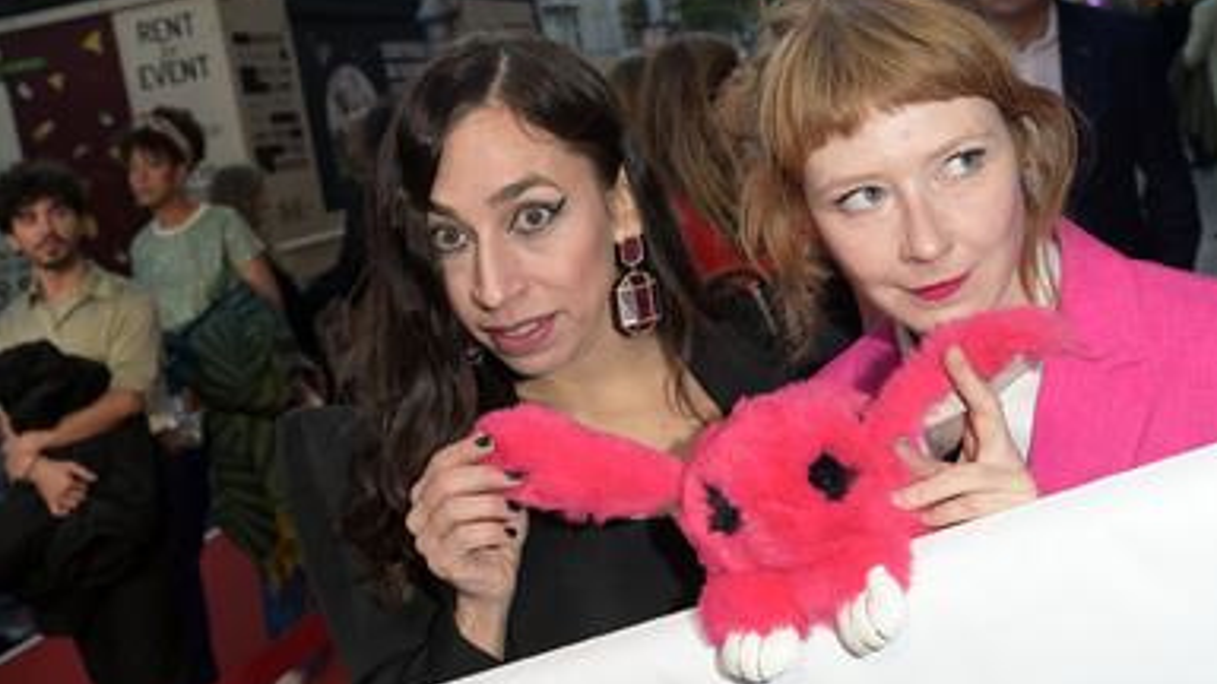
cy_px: 329
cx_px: 661
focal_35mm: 43
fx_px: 1388
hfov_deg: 47.3
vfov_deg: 27.7
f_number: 5.6
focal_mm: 35
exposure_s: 1/100
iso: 400
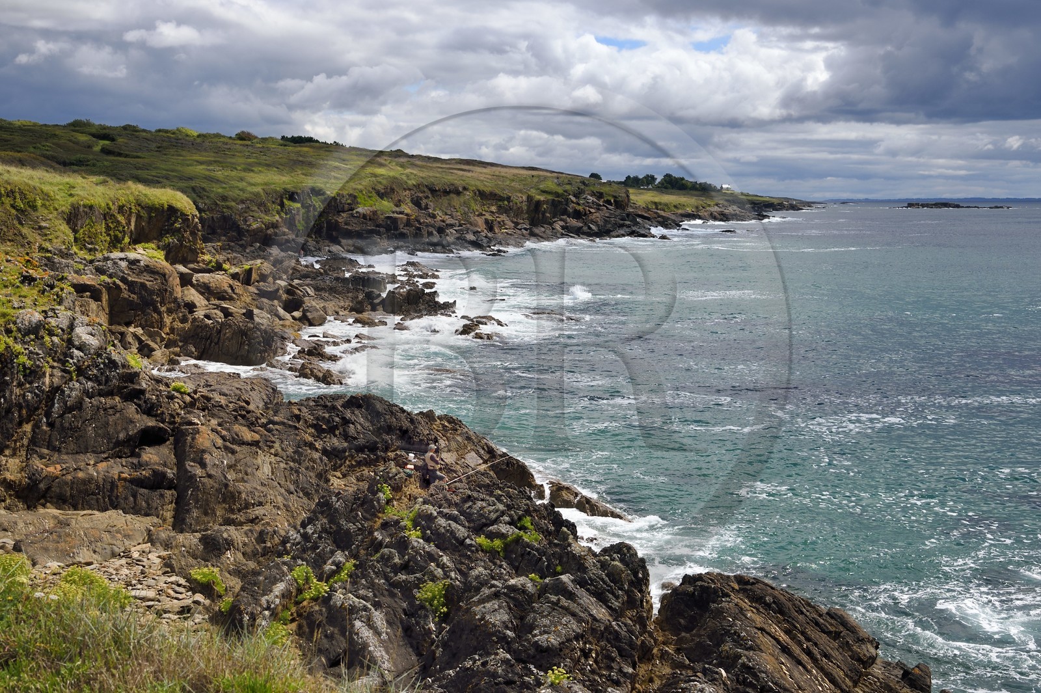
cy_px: 346
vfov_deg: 28.0
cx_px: 520
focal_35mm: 48
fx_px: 1387
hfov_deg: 41.1
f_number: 13
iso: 200
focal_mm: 48
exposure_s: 1/400
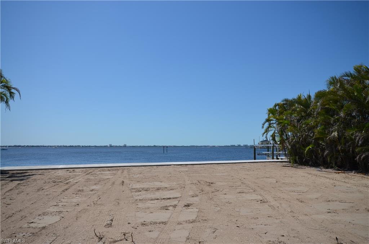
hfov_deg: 70.6
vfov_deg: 50.2
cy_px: 122
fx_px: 261
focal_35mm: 26
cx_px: 184
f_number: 10
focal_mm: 17
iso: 100
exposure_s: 1/400
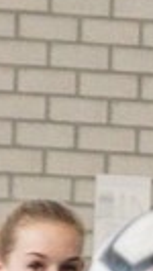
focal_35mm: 605
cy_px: 556
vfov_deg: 3.5
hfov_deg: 2.0
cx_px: 152
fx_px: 4355
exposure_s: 1/320
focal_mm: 50
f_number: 3.2
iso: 800
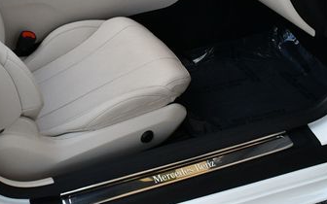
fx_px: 624
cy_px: -2
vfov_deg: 18.1
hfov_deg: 29.1
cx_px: 97
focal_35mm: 70
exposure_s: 1/250
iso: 200
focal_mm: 18
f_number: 6.3
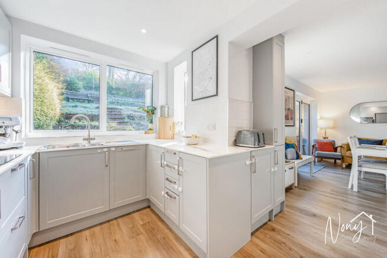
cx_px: 194
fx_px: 151
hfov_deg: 104.2
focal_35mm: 14
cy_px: 129
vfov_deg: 81.3
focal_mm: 14
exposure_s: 1/60
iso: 400
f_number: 7.1
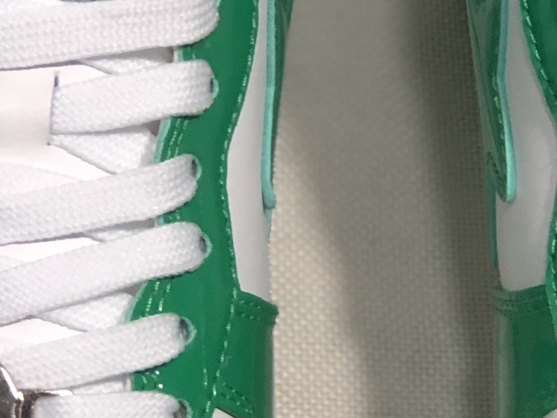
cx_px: 346
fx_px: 3845
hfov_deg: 8.3
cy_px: 125
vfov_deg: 6.2
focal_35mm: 239
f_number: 2.8
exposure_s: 1/30
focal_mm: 6.6
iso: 80
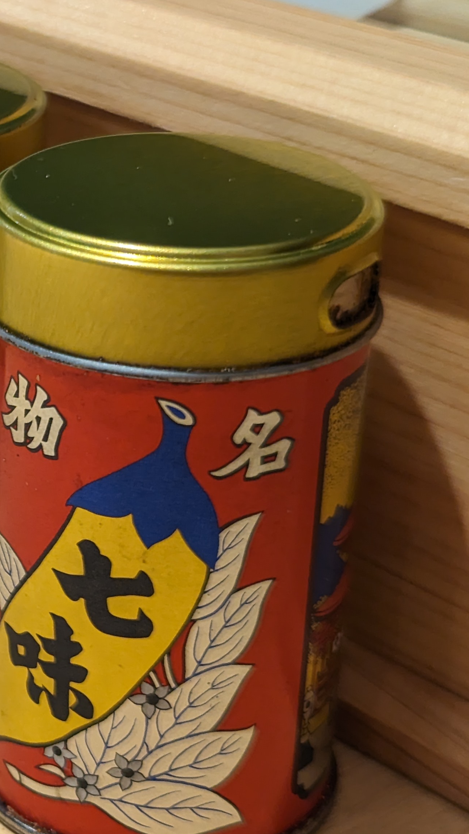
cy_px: 412
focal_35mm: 93
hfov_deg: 12.3
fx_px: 2056
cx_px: -251
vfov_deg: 22.9
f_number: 1.85
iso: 115
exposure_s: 1/40
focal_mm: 6.81
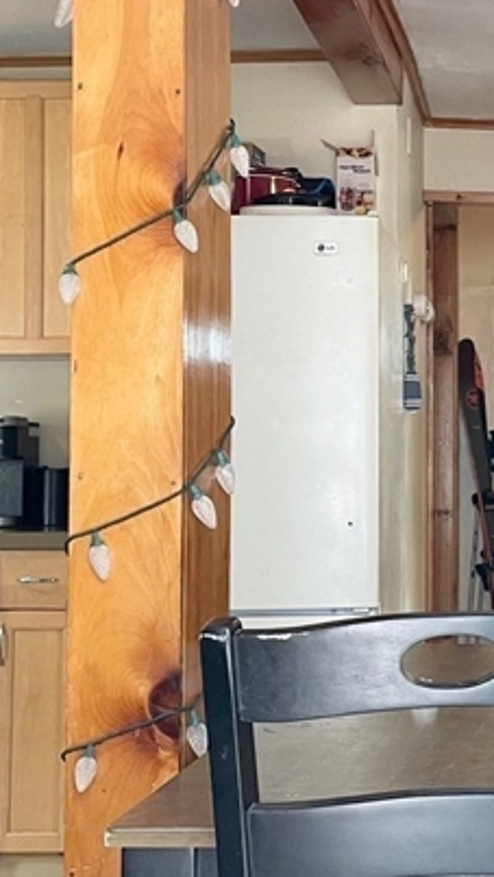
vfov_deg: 29.3
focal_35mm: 72
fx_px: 1675
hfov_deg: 16.3
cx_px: 527
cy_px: 385
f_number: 1.6
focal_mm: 4.2
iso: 125
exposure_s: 1/75
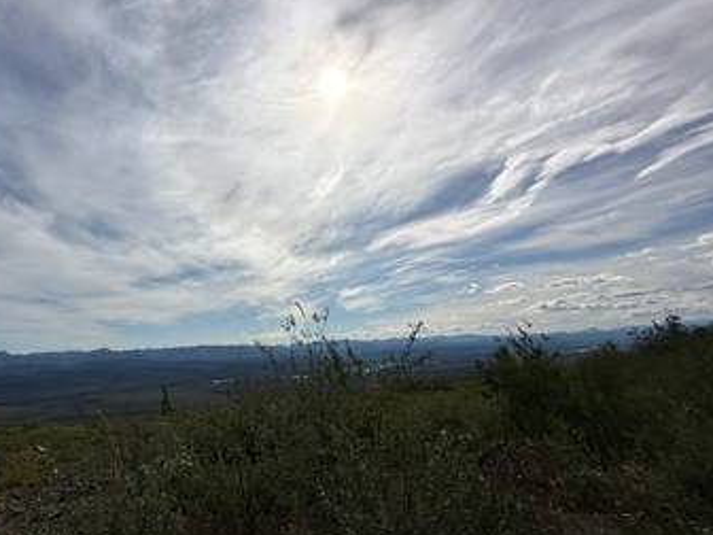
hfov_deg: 77.7
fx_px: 412
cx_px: 210
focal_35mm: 20
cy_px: 265
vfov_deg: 66.0
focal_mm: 2.22
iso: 40
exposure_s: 1/9804
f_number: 2.2
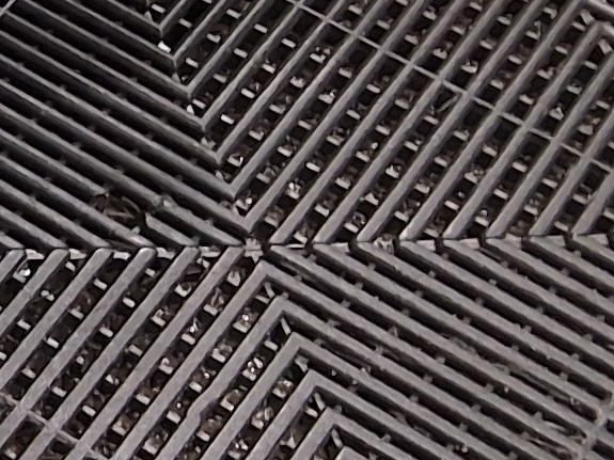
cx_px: -1017
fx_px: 2820
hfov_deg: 10.2
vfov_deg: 9.3
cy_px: 17
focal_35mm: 159
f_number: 1.9
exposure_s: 1/40
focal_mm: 2.91
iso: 80
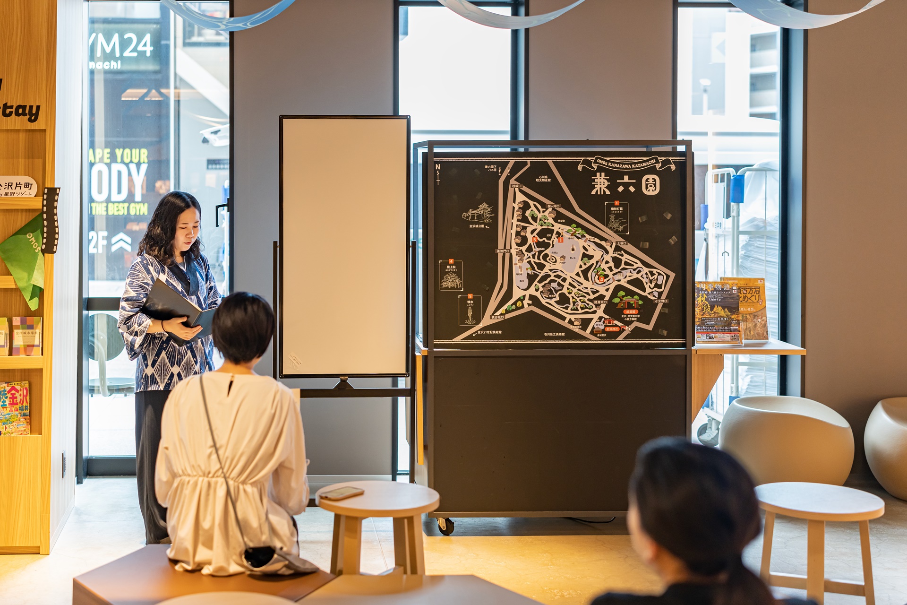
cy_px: 302
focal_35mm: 50
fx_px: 1260
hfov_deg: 39.6
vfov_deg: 27.0
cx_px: 454
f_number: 2.2
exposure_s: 1/100
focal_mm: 50
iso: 500
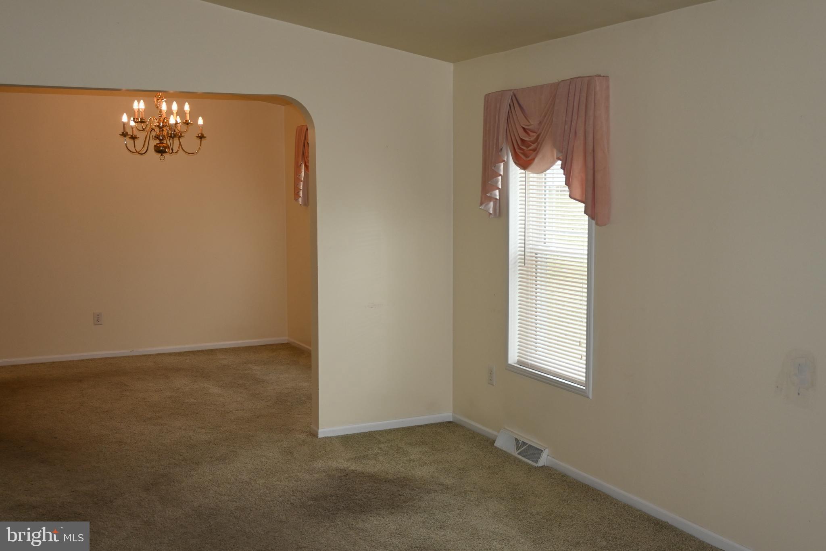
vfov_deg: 34.2
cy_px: 276
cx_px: 413
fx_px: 895
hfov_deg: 49.6
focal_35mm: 39
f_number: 4.5
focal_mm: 26
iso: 450
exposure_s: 1/60
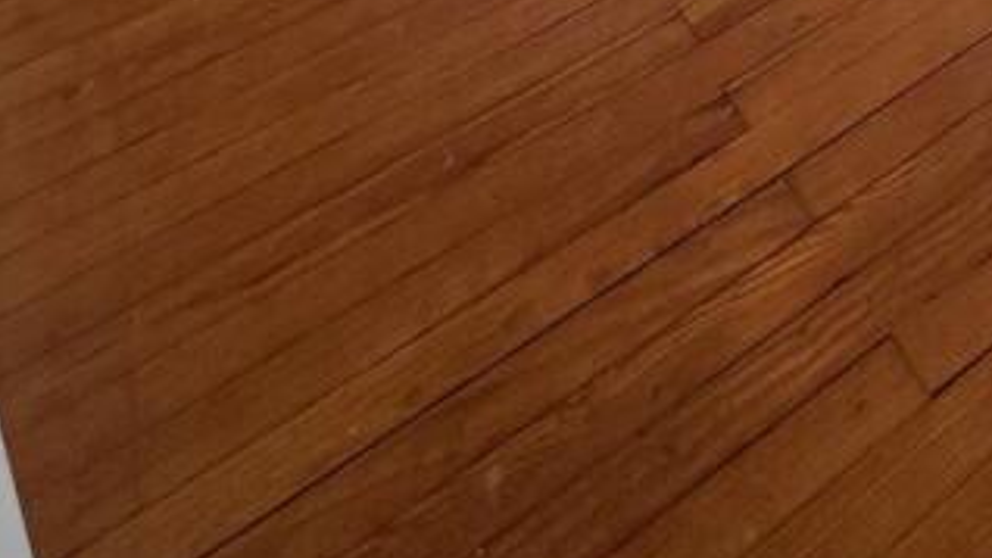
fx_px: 1210
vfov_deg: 14.9
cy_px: -798
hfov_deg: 43.4
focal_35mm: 46
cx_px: 717
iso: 200
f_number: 2.2
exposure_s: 1/120
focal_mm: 2.22
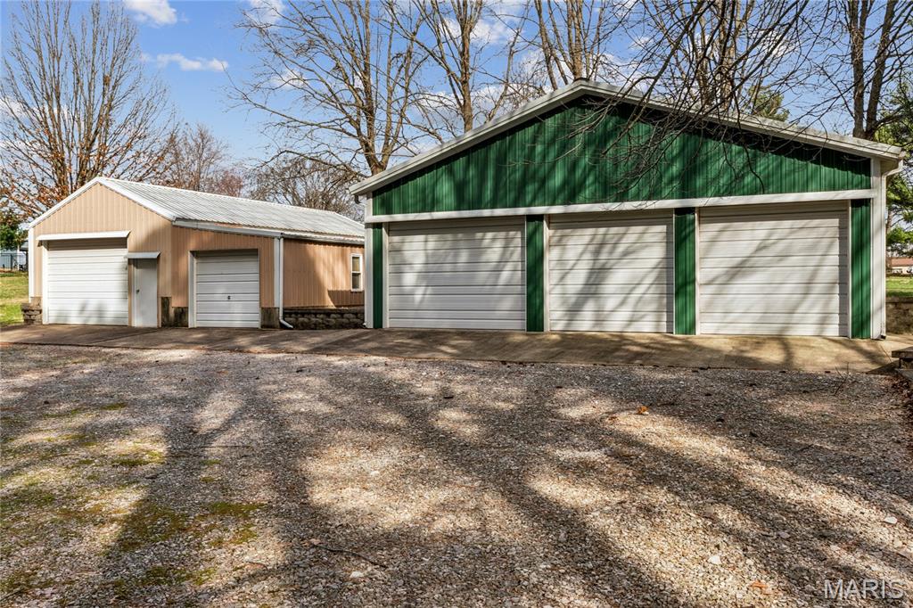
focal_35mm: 29
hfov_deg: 63.7
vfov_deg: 44.9
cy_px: 304
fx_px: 735
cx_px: 456
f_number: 22
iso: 100
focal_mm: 19.6
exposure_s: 1/15
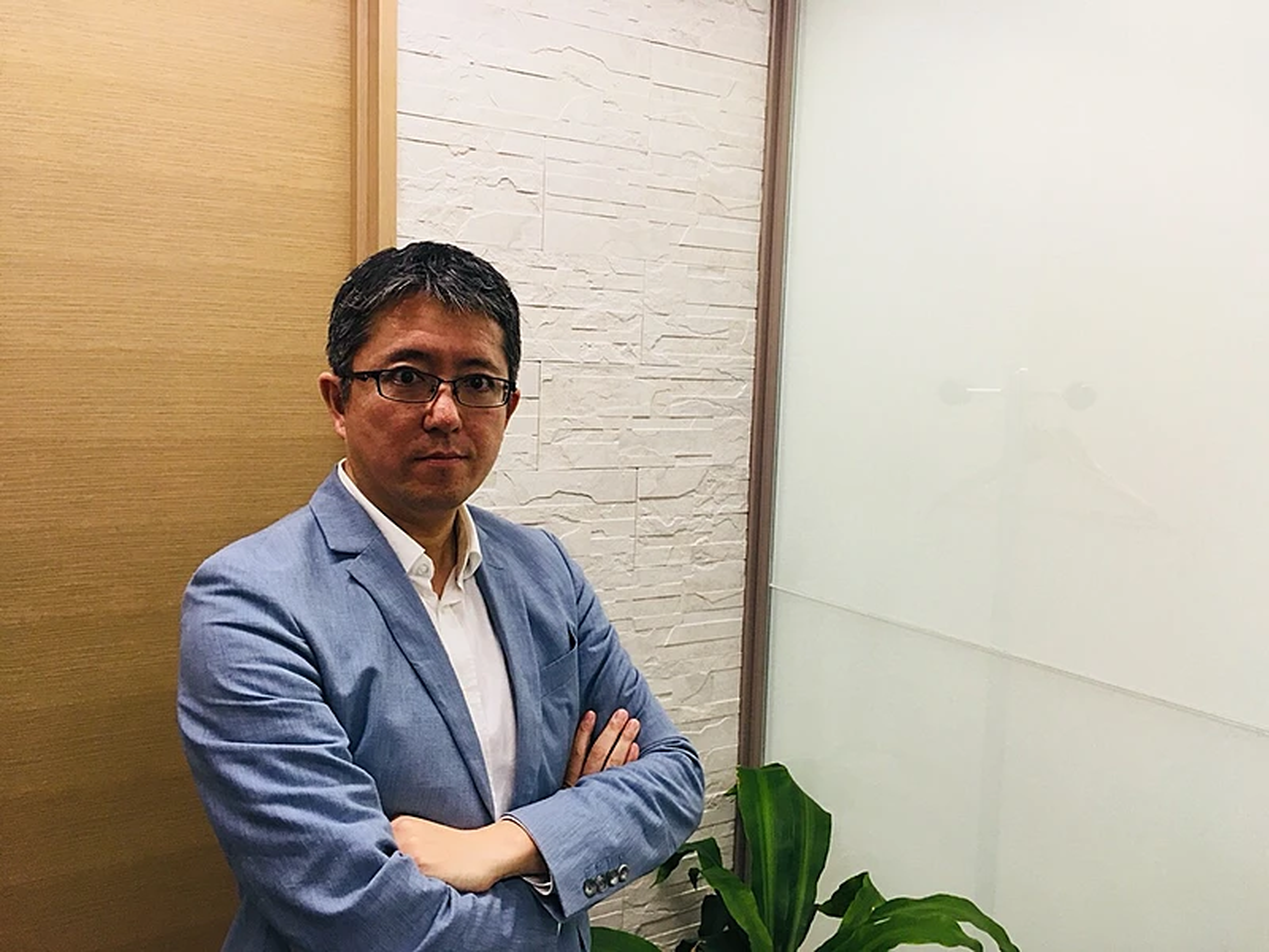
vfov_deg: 48.2
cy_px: 476
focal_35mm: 29
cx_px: 634
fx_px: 1063
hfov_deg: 61.7
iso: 40
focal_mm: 4.15
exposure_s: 1/30
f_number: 2.2
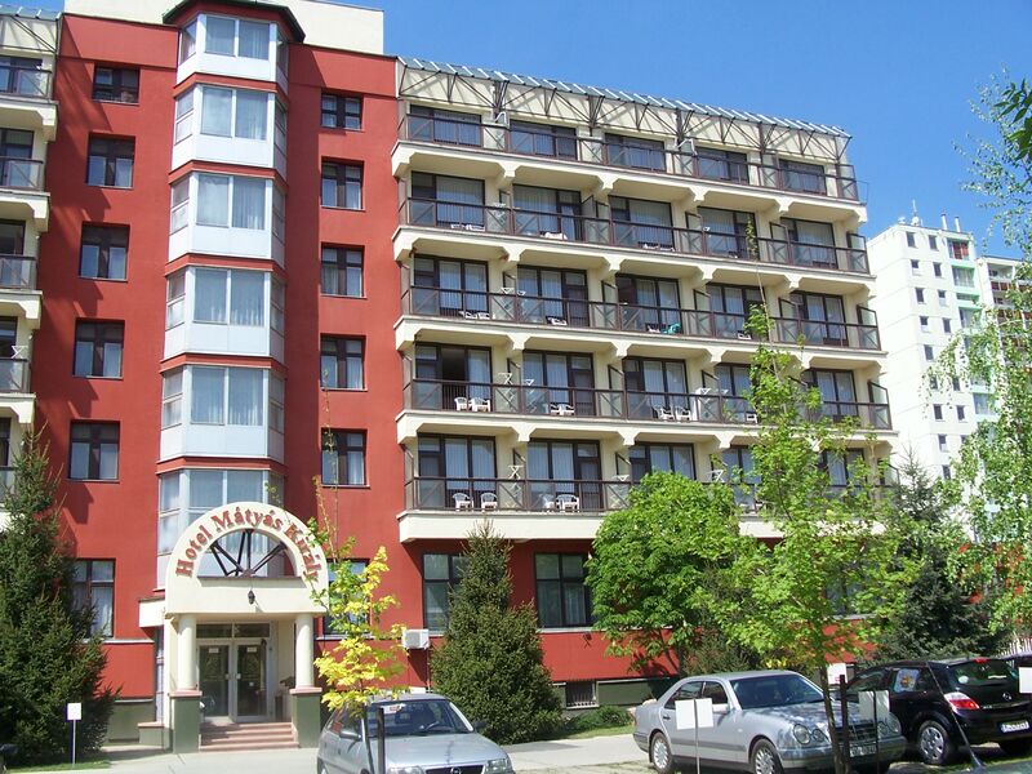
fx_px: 1043
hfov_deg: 52.6
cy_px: 387
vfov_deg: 40.7
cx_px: 516
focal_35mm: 35
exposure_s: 1/500
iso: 80
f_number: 4
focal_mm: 6
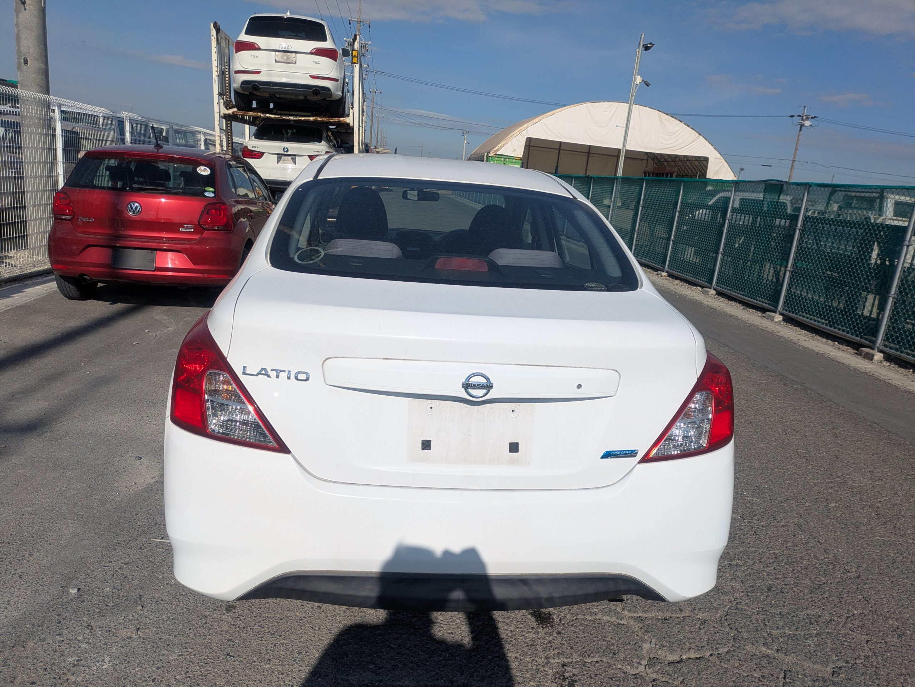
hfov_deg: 69.4
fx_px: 661
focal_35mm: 25
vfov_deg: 54.9
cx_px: 458
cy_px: 344
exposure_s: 1/7092
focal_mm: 5.43
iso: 76
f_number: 1.89
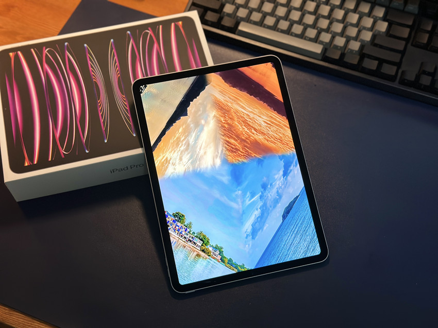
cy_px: 164
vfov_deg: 30.3
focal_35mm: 48
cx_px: 219
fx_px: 607
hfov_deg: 39.7
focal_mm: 6.86
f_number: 1.78
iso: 100
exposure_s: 1/121
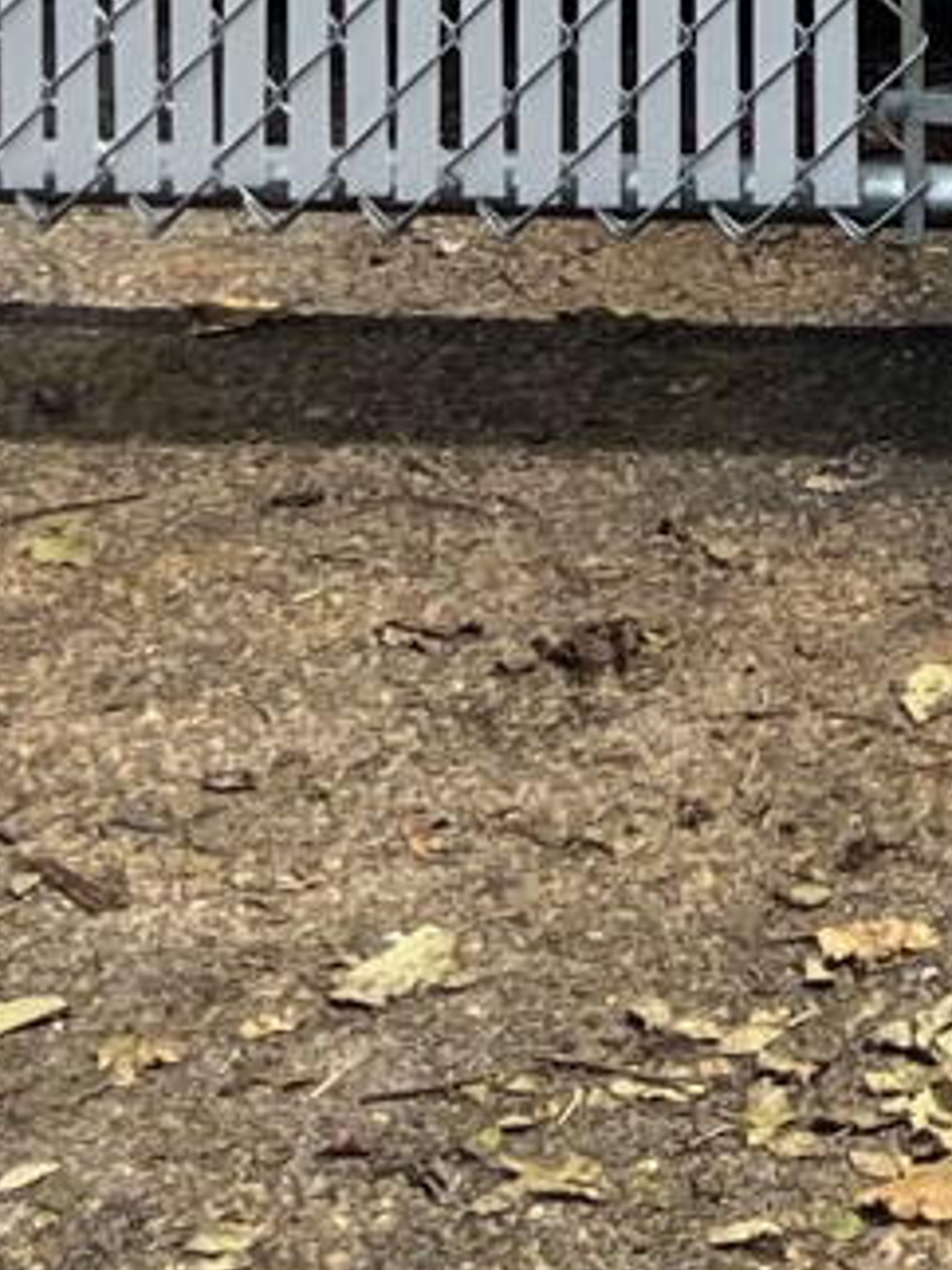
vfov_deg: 10.9
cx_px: 1420
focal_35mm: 165
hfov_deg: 8.8
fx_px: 6054
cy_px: -1329
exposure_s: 1/3831
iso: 50
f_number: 1.5
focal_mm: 5.7
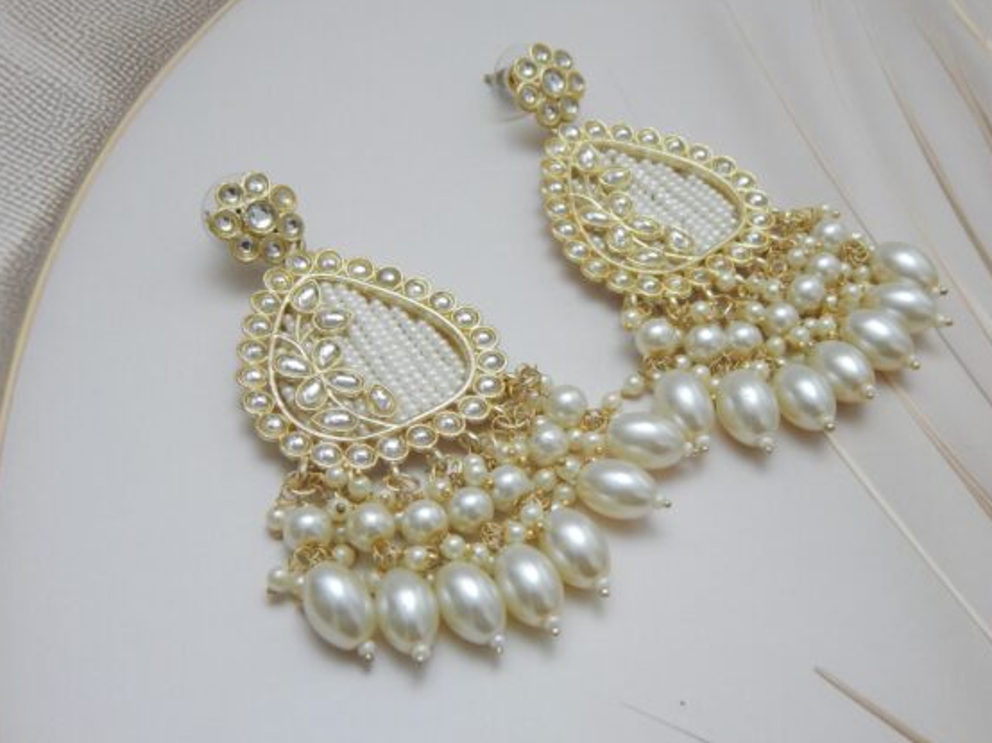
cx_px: 501
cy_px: 358
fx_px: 1490
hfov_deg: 36.8
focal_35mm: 52
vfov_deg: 28.0
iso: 320
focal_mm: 8.6
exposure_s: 1/30
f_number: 3.7
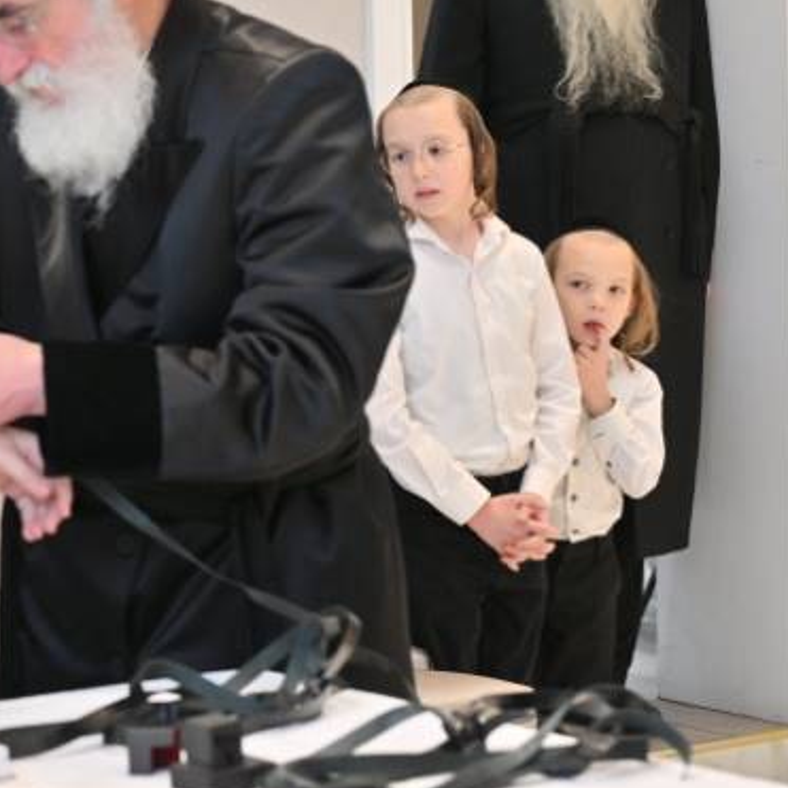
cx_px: -87
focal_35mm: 108
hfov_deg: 15.7
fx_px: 2781
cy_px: 233
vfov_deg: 16.1
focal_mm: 46
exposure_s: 1/200
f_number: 4
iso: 640
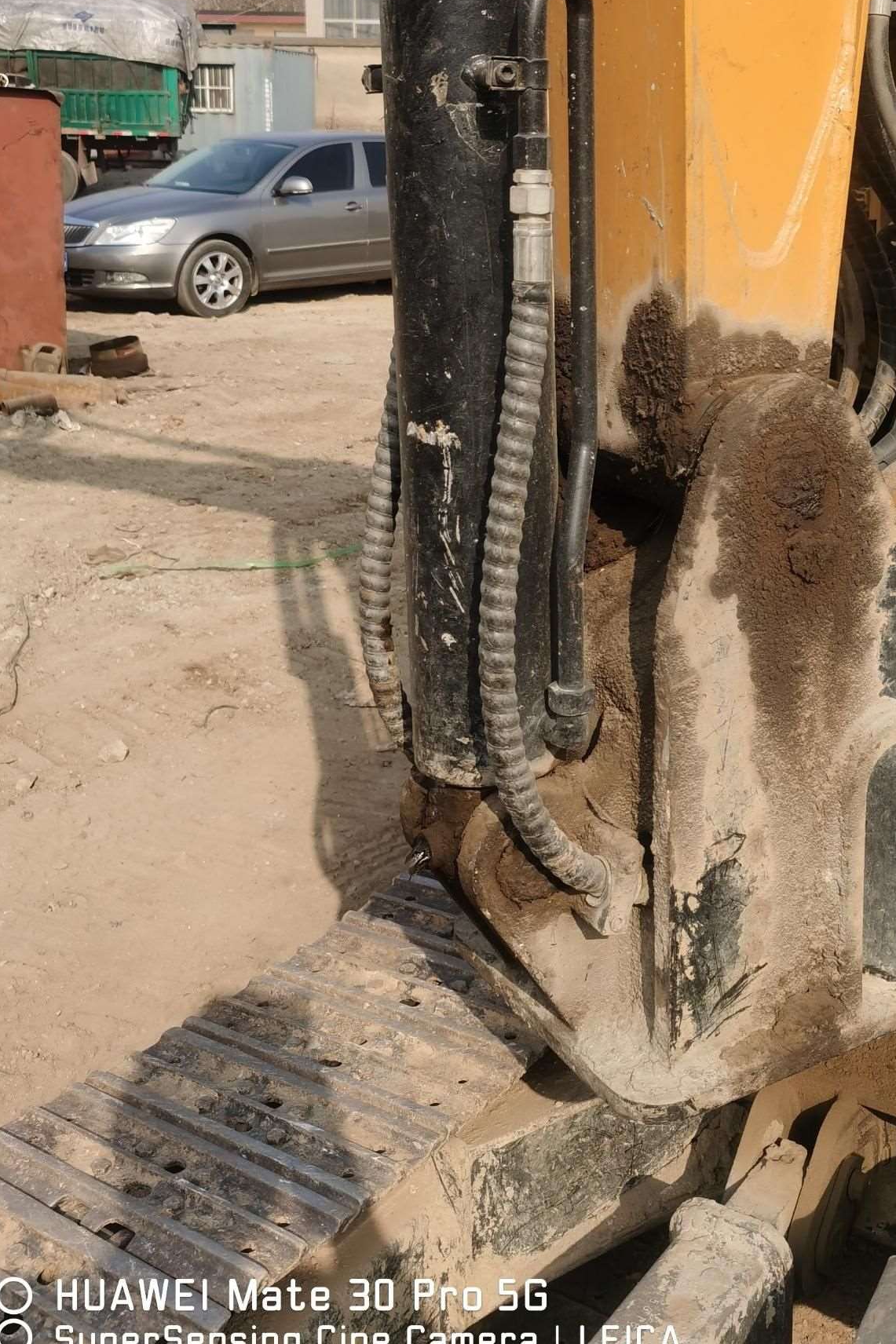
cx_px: 638
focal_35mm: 42
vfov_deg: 45.3
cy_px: 390
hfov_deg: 31.5
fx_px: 1568
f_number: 1.6
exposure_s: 1/5000
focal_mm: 5.56
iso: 50
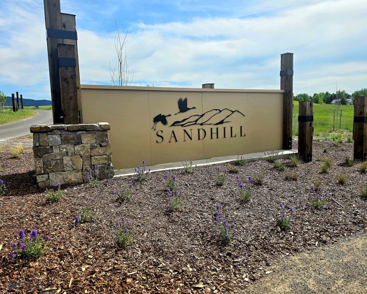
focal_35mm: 25
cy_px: 148
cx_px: 183
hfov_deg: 68.1
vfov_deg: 56.8
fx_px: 272
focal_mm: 6.3
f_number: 1.7
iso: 12
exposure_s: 1/1000
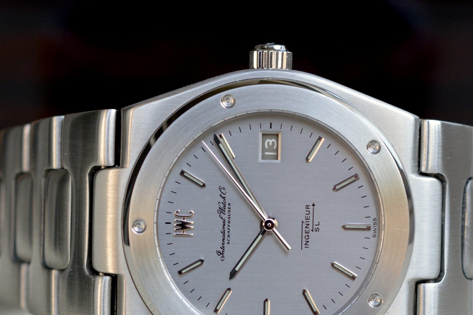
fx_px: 1905
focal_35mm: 145
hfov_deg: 14.1
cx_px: 270
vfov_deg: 9.5
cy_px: 223
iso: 400
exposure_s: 1/400
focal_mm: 60
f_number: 5.6
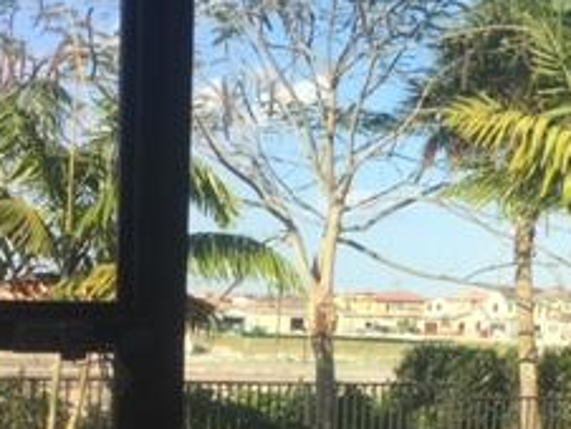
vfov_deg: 17.0
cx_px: 215
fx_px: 1354
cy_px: 560
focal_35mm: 82
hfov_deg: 23.8
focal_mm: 4.15
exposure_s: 1/659
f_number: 2.2
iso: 32
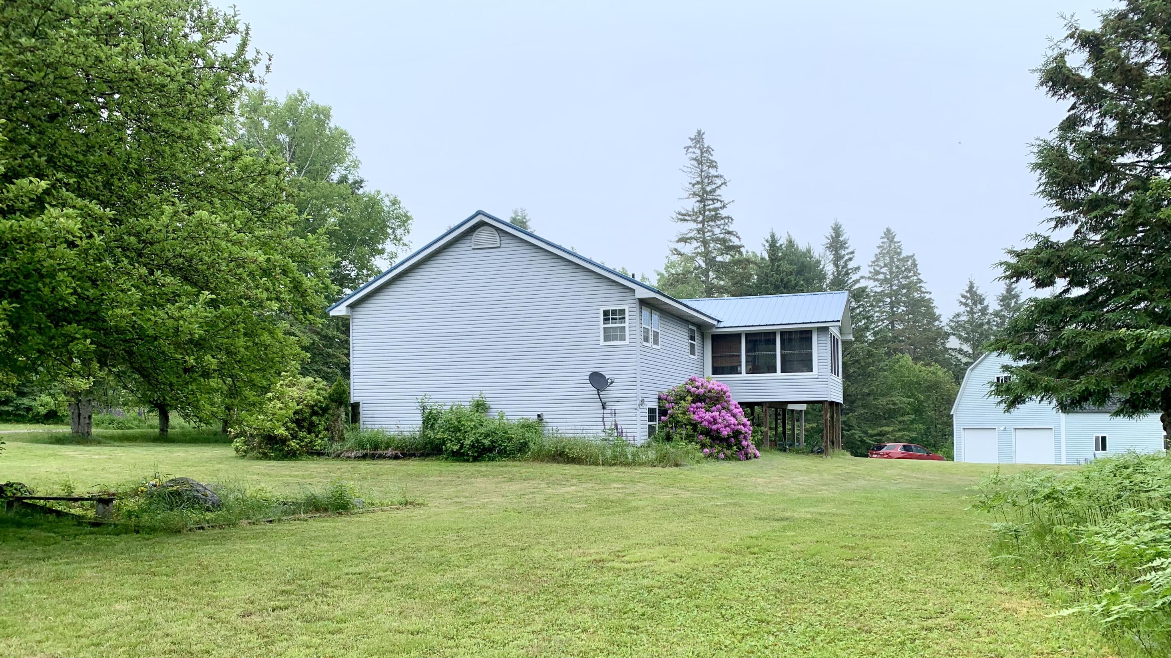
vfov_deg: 39.8
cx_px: 596
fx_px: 900
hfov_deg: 66.1
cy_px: 420
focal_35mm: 29
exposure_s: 1/683
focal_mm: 4.25
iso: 25
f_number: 1.8
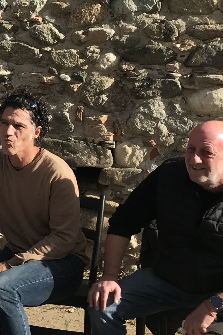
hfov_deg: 12.9
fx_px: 873
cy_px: 112
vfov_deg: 21.6
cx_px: -201
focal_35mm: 94
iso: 20
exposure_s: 1/1227
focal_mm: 3.99
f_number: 1.8
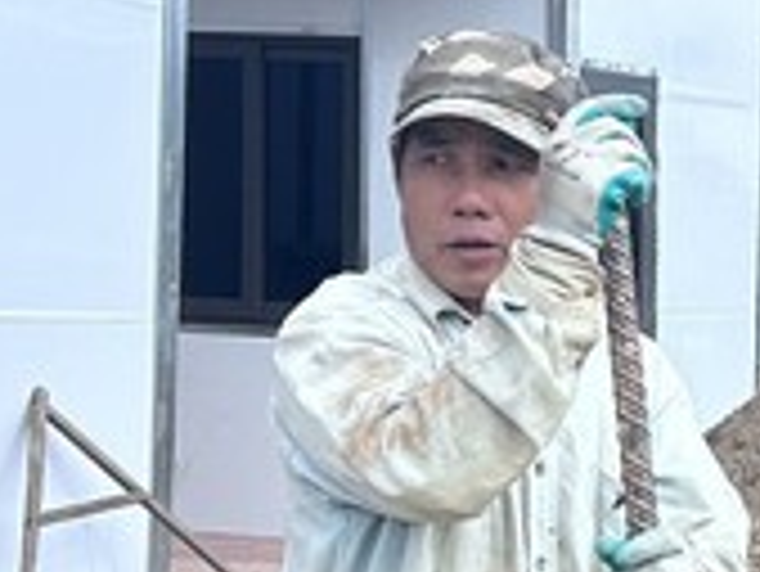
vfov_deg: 9.6
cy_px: 500
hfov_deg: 12.3
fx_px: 3383
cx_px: 1111
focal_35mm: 154
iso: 50
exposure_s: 1/2571
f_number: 1.5
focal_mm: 5.7
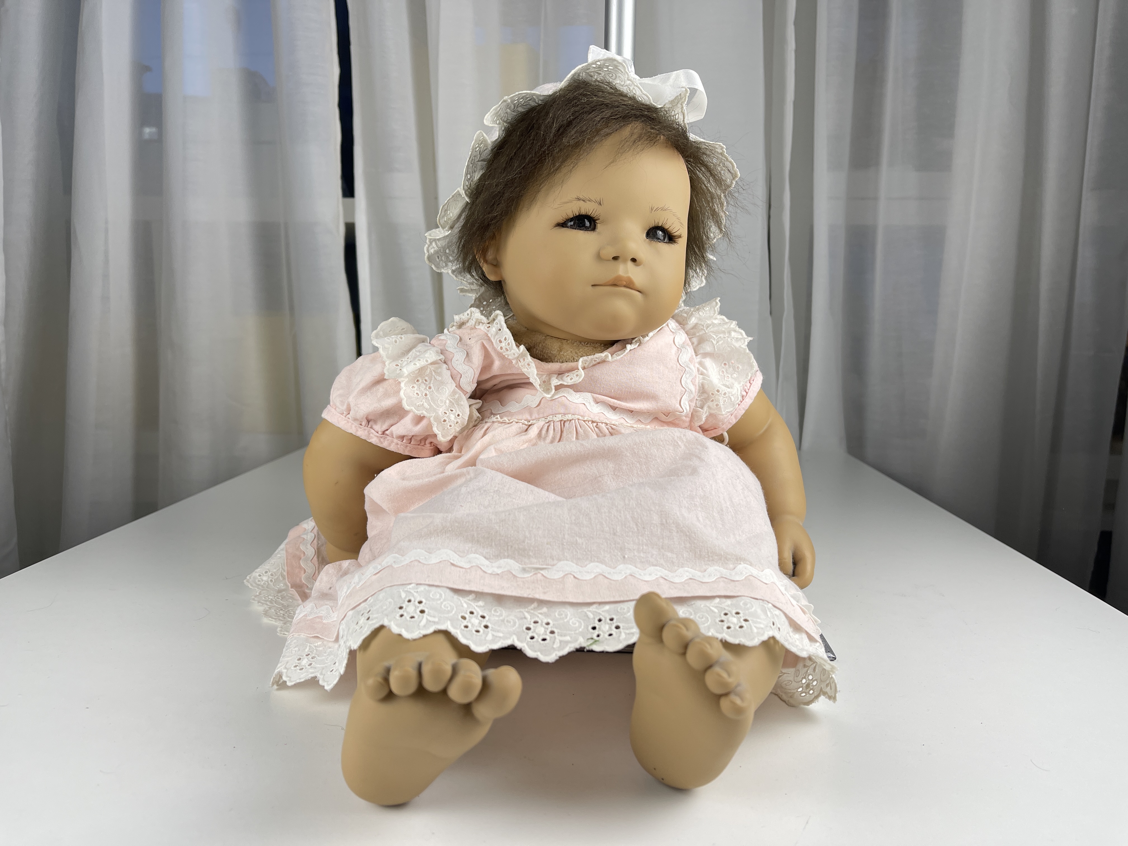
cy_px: 423
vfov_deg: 54.9
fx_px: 815
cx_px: 564
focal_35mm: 25
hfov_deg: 69.4
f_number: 1.6
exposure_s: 1/133
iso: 32
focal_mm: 5.1
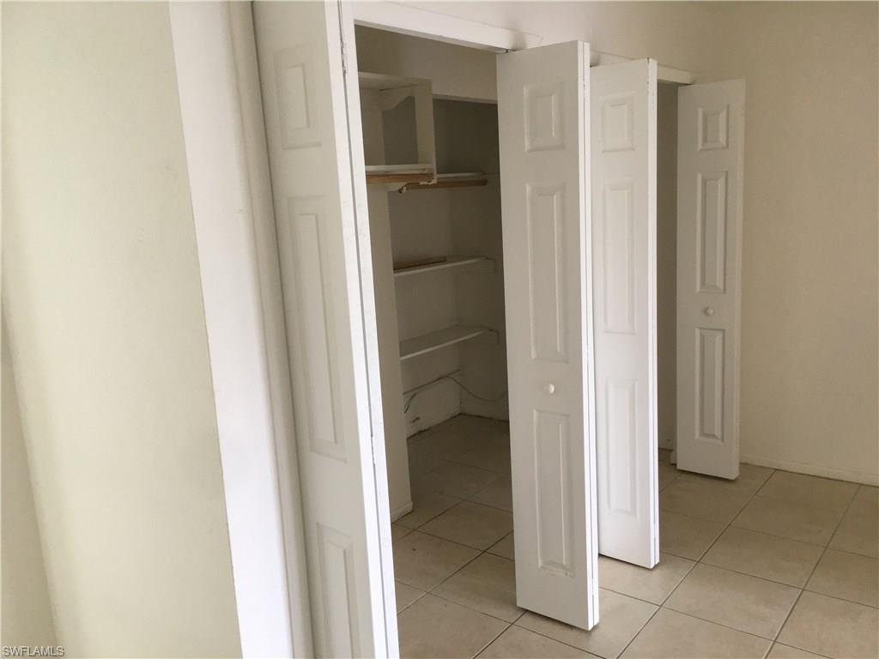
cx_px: 440
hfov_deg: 61.7
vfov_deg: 48.2
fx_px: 736
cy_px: 330
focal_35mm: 29
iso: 160
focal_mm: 4.15
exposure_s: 1/30
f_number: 2.2
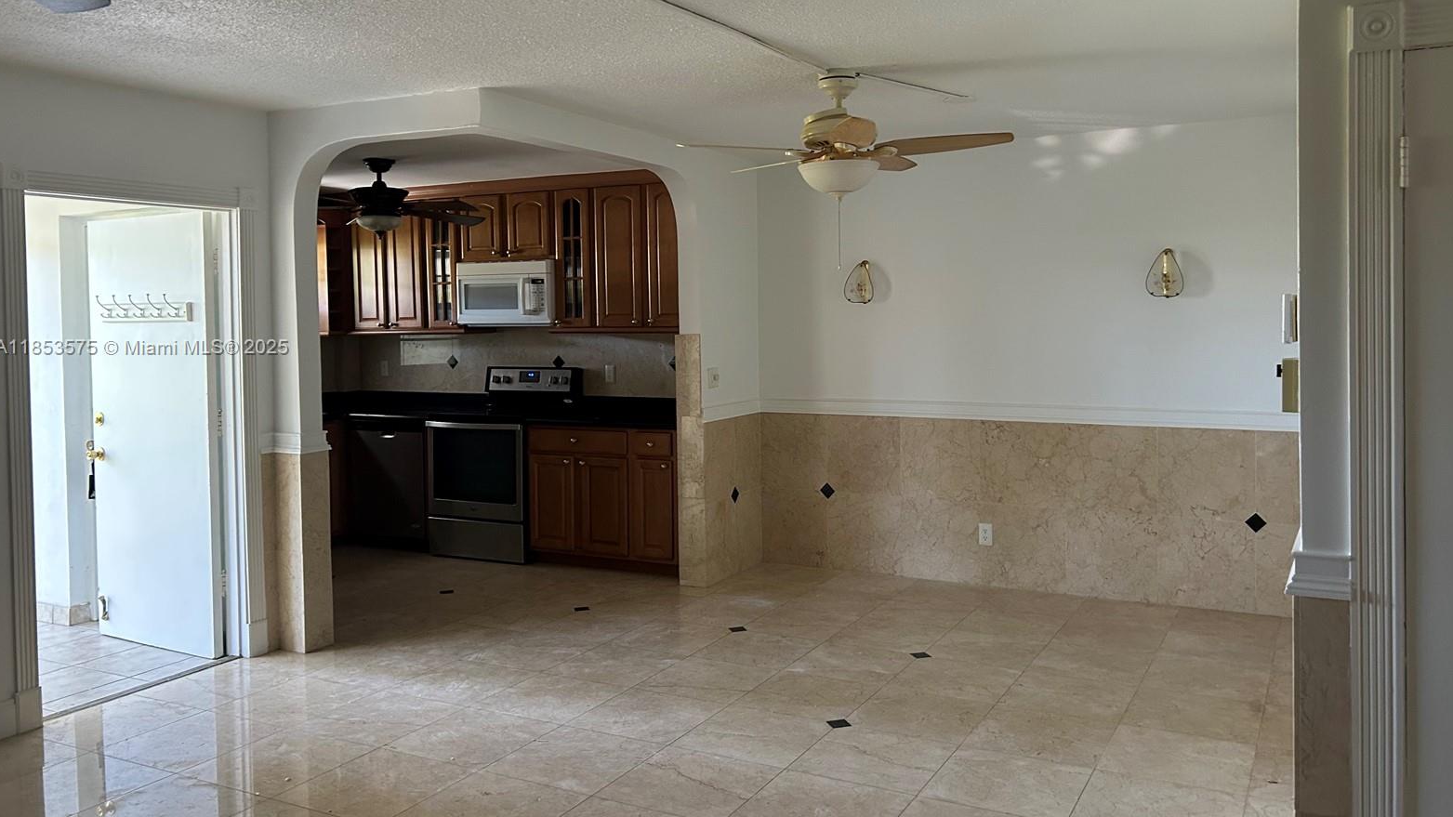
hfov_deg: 66.1
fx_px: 1117
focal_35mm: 29
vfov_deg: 40.1
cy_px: 349
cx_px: 734
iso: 250
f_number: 1.5
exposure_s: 1/60
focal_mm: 5.7
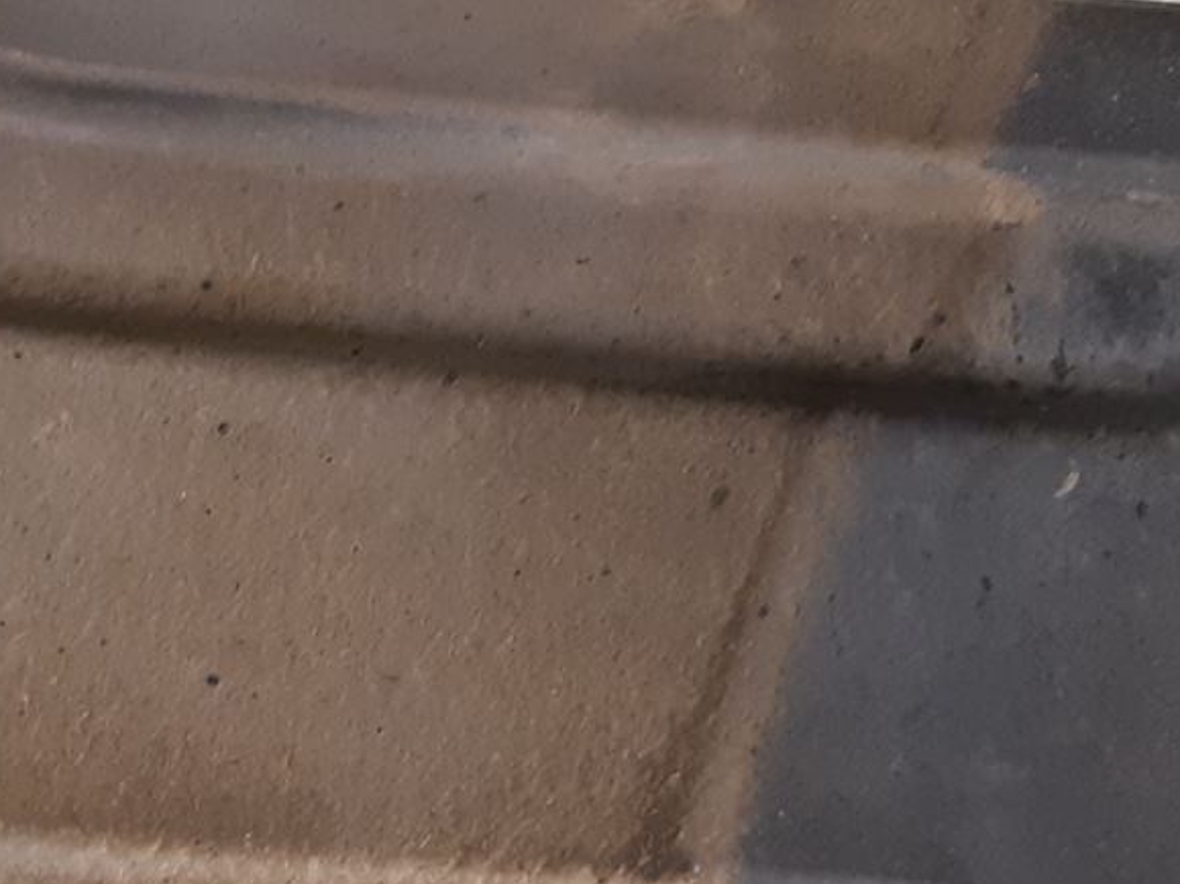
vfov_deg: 15.9
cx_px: 236
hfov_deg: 21.1
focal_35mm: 92
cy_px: 750
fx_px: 3135
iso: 250
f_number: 1.7
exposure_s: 1/33
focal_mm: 3.93
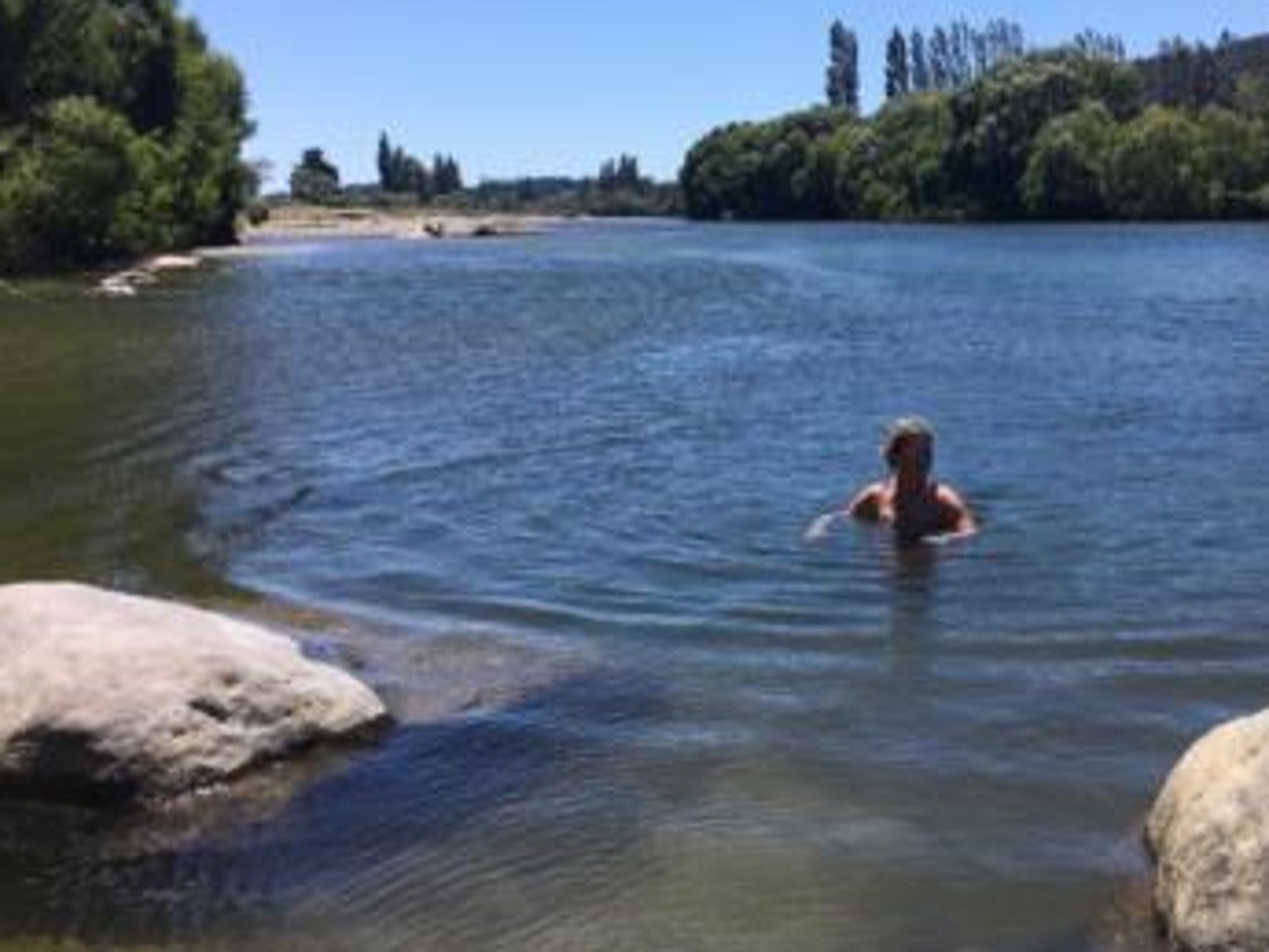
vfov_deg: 34.4
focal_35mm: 42
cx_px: 798
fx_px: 1540
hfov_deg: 44.4
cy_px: 487
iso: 25
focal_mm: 4.15
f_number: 2.2
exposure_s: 1/2024
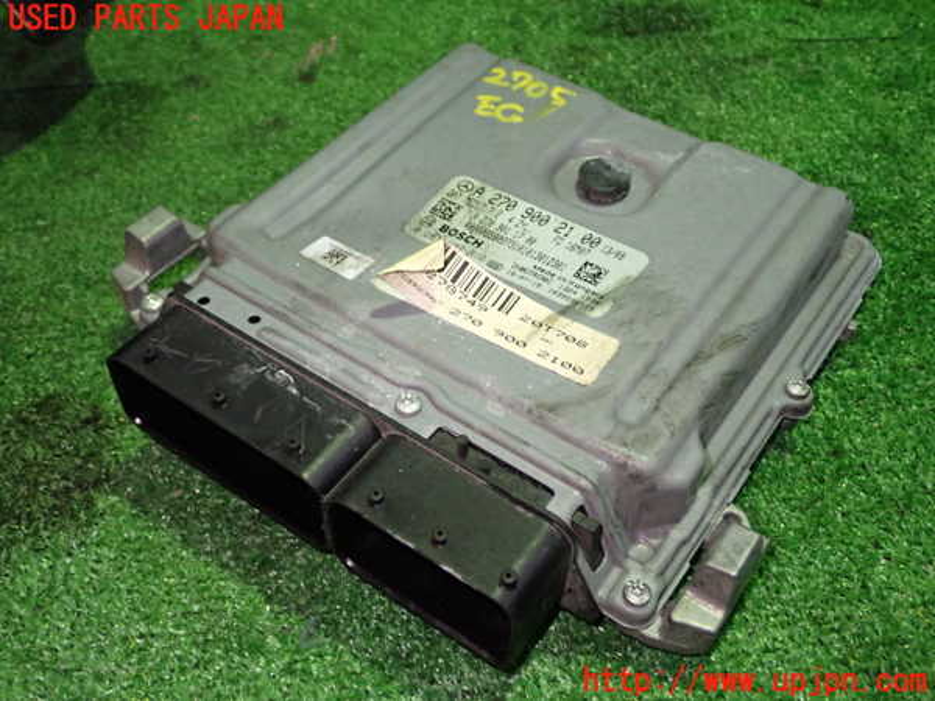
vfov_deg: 37.7
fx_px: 1026
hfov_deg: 49.0
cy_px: 350
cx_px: 468
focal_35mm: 38
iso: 640
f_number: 2.7
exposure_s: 1/40
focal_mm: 6.83
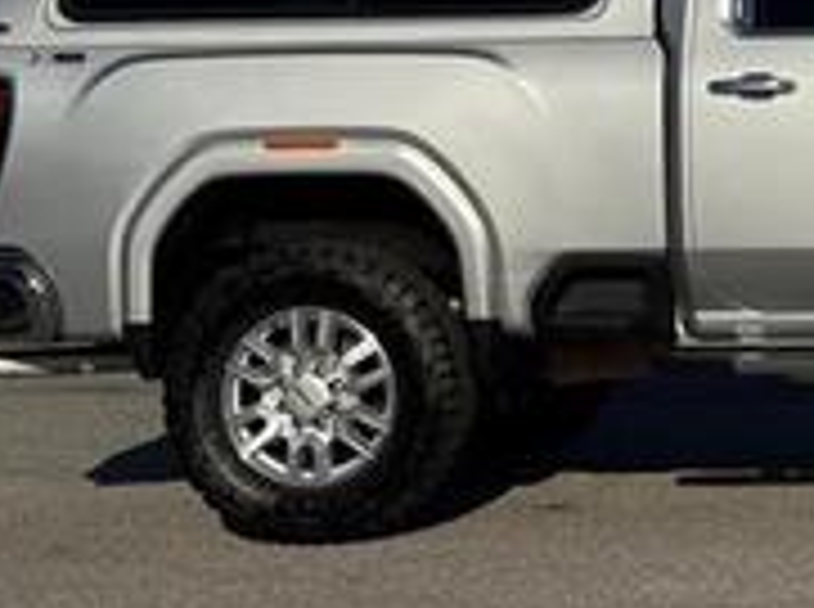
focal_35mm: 134
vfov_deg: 11.0
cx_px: 1012
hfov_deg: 14.2
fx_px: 3145
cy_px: 113
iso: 80
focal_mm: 6.76
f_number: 1.78
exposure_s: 1/15385
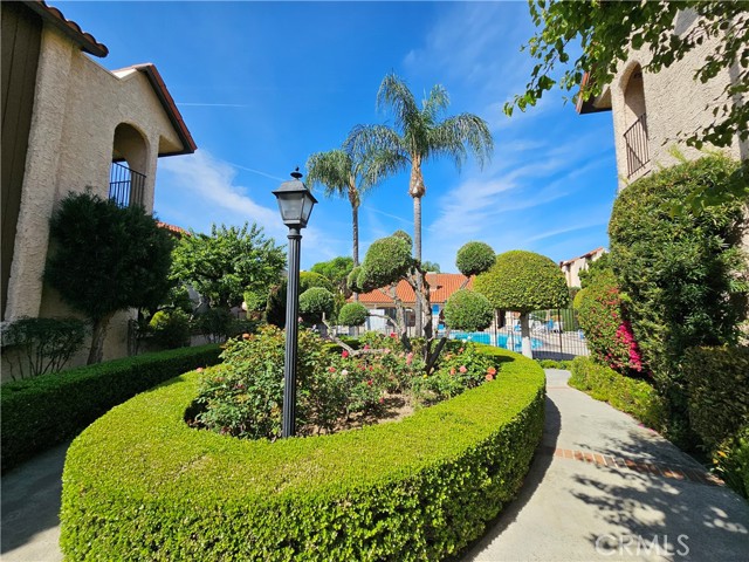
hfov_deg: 106.2
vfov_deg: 89.9
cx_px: 374
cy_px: 281
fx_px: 281
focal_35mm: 13
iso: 50
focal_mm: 2.2
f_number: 2.2
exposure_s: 1/2365
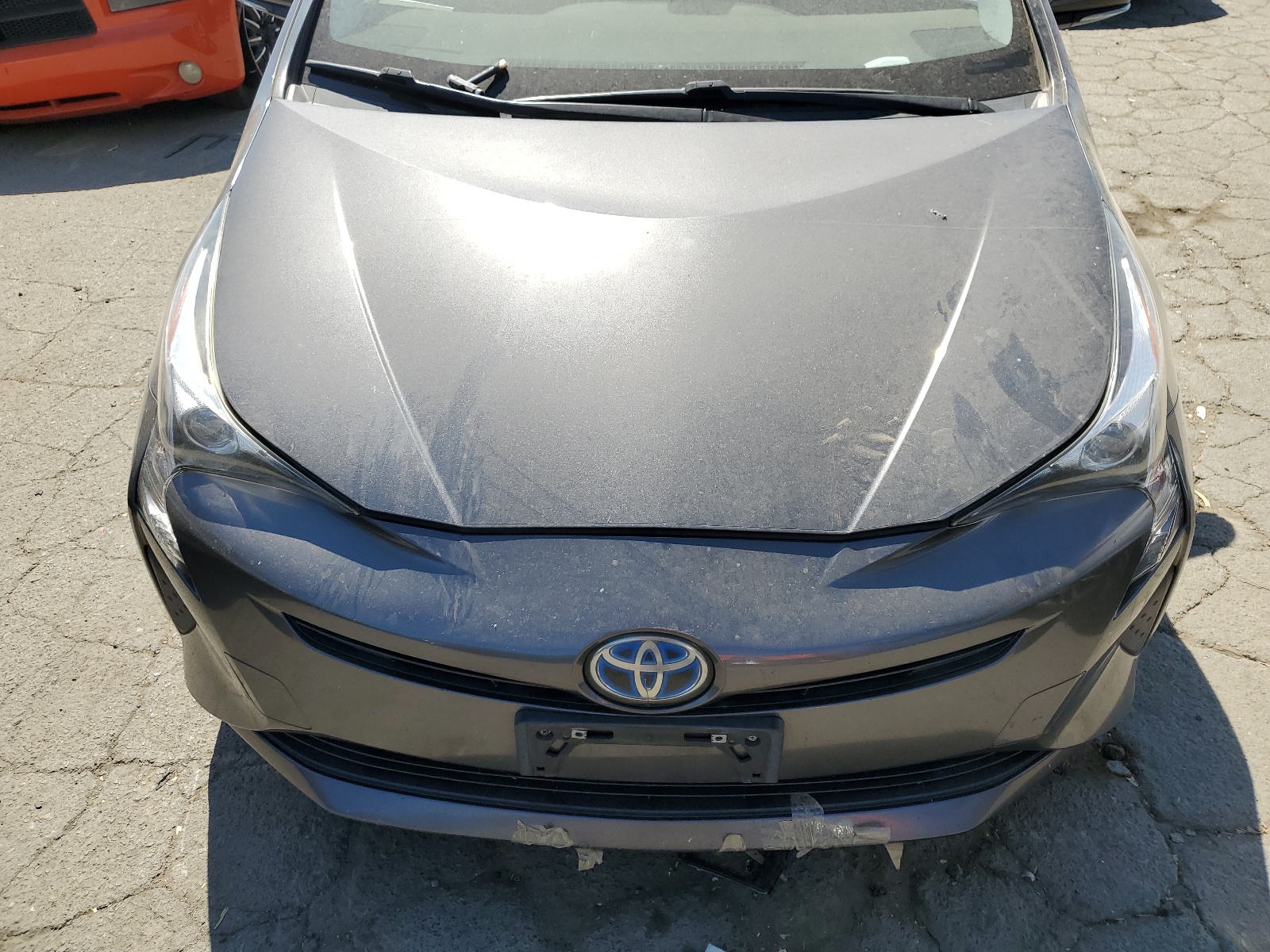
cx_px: 635
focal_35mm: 26
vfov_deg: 53.1
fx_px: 954
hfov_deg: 67.3
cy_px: 476
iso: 50
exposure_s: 1/2500
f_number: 1.5
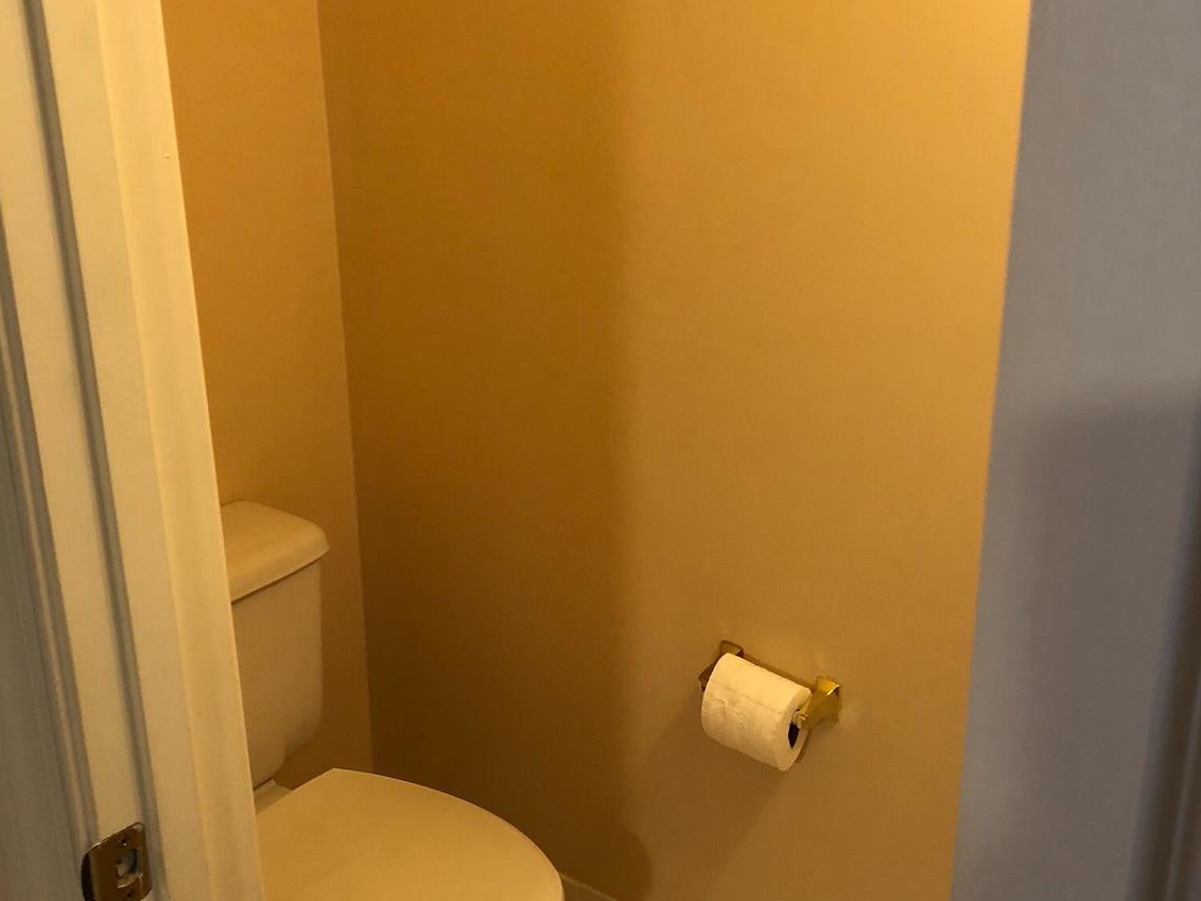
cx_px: 600
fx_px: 1318
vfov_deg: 37.7
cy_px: 415
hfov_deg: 49.0
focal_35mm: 38
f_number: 1.8
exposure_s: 1/15
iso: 50
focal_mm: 3.99
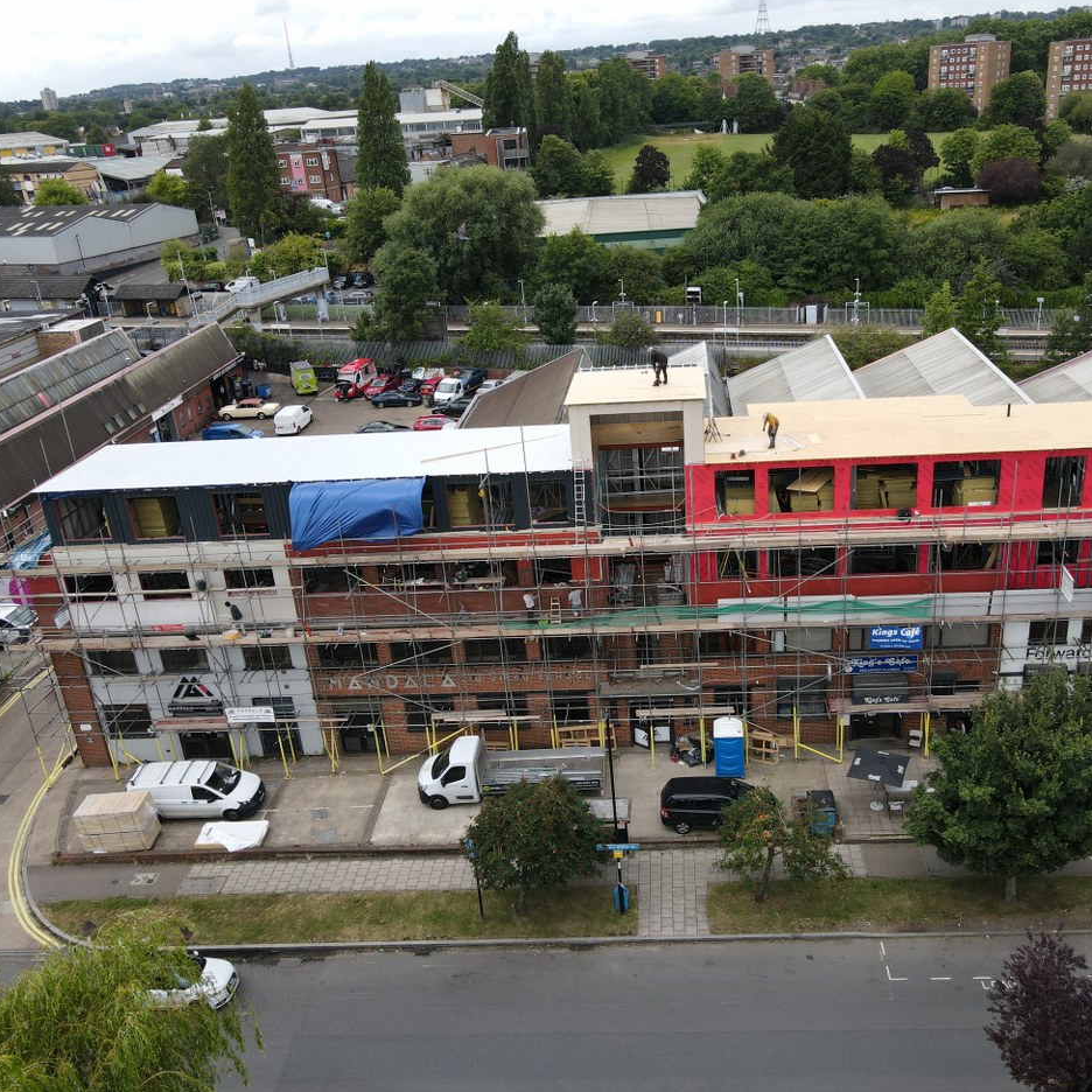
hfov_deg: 55.4
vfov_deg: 55.6
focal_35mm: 29
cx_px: 628
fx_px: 1035
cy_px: 554
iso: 110
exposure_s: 1/250
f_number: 2.8
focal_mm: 4.5
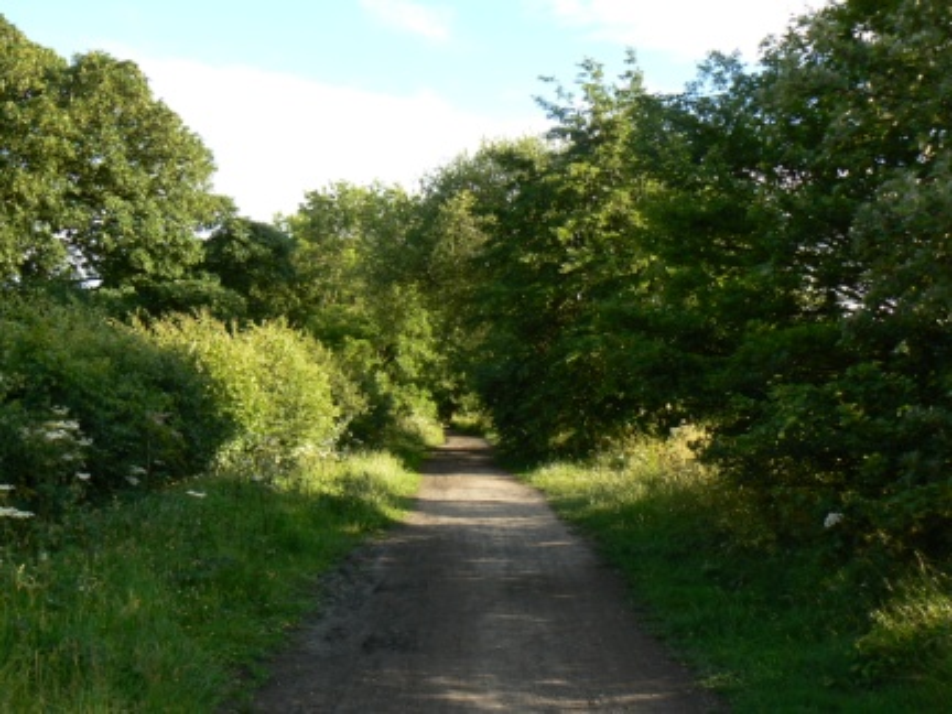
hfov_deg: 51.4
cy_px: 357
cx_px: 476
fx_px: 990
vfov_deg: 39.7
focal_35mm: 36
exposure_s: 1/125
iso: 80
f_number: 5.6
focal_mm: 6
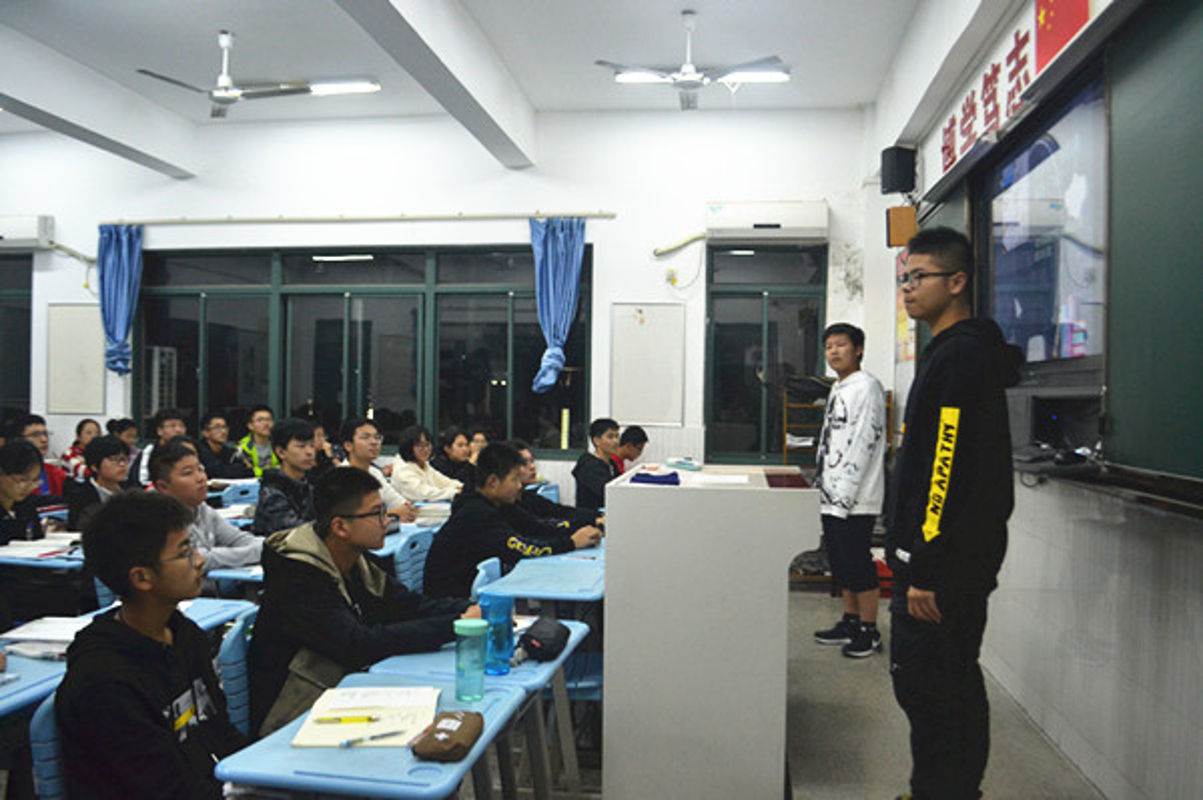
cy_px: 400
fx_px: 901
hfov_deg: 67.4
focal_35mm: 27
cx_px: 602
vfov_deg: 47.9
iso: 1000
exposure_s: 1/60
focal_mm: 18
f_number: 3.5
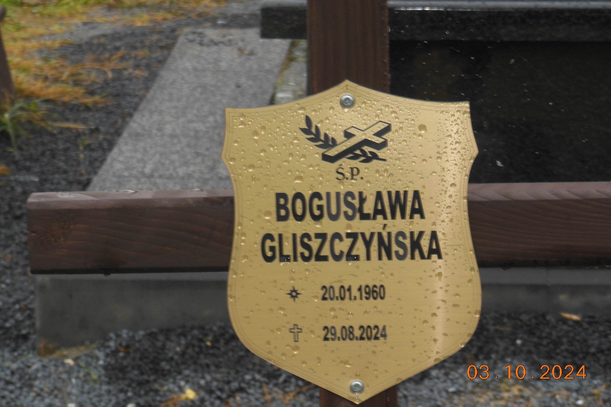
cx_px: 306
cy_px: 188
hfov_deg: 13.5
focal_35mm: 152
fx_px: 2579
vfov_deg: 9.0
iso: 200
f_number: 5.2
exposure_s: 1/60
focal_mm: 26.1
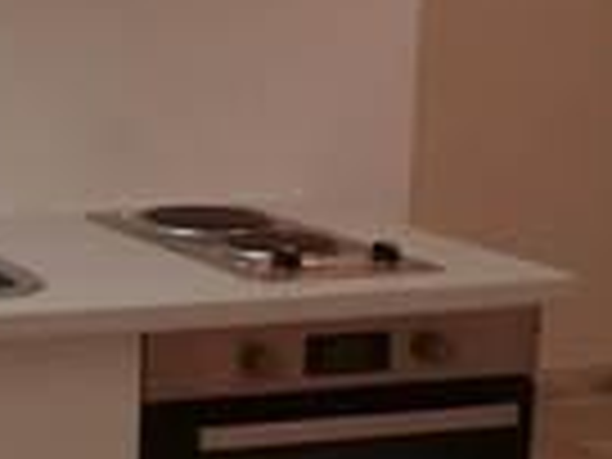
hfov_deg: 16.6
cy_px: 169
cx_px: -398
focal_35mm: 104
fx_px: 1839
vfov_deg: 14.2
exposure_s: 1/33
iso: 125
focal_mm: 3.3
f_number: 2.2
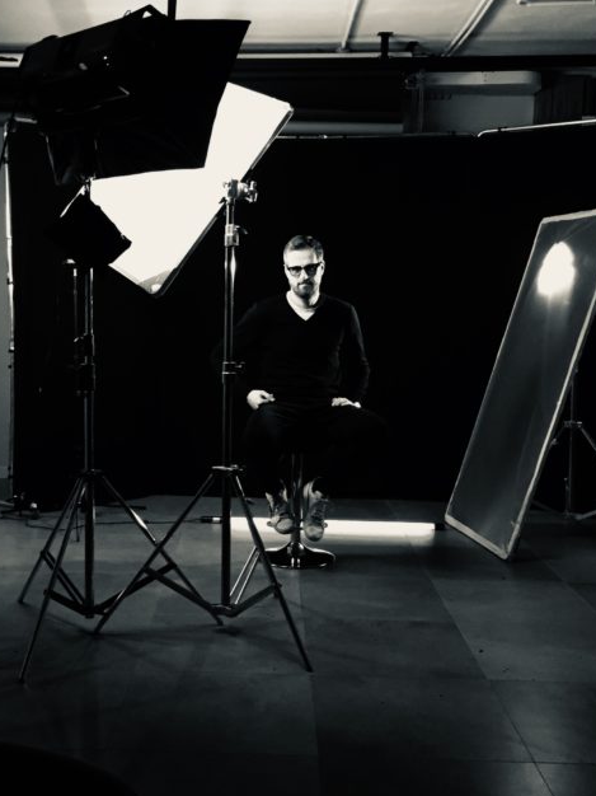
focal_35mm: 43
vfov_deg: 43.8
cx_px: 221
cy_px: 356
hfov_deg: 33.4
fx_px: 988
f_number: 2.2
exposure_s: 1/33
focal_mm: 4.15
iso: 200
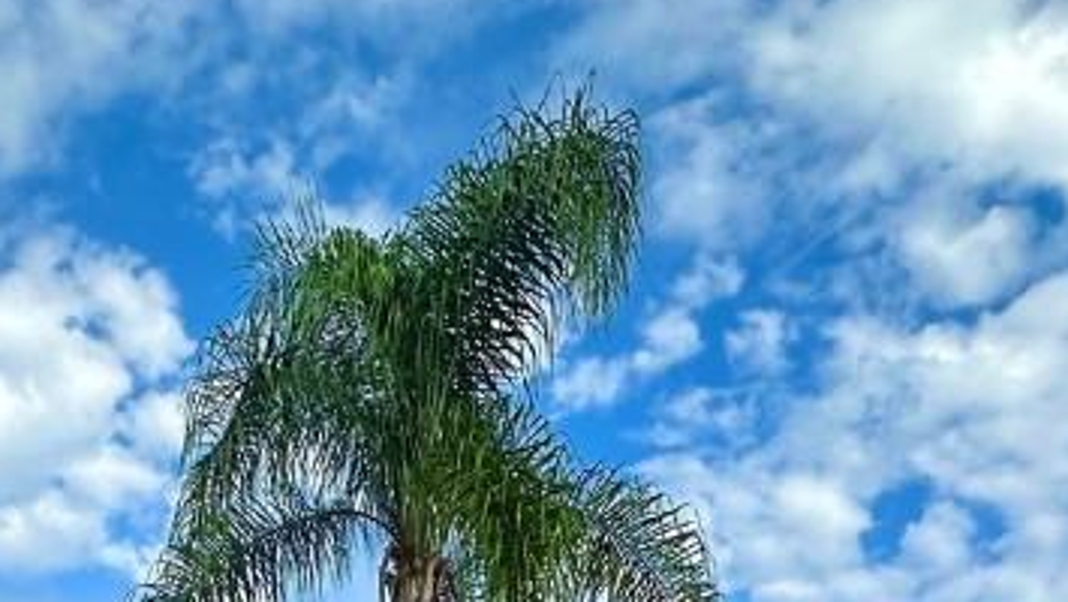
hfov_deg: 45.4
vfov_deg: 19.2
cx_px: 328
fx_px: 1247
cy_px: 1135
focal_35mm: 44
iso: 50
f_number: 2.2
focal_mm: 2.22
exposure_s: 1/1147
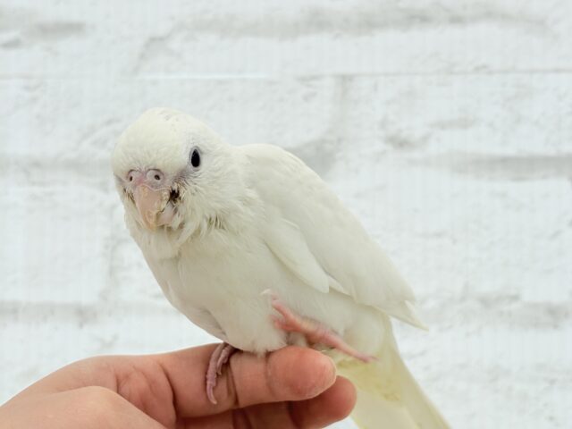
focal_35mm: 52
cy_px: 214
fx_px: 859
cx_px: 286
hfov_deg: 36.8
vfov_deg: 28.0
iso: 40
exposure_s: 1/100
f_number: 1.6
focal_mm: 5.96
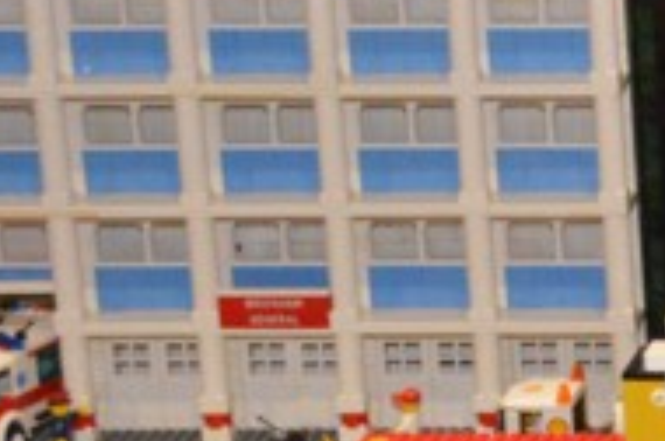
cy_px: 374
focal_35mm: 221
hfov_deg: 8.5
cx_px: 1592
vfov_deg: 6.2
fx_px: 4075
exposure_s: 1/60
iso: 3200
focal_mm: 28
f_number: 4.5
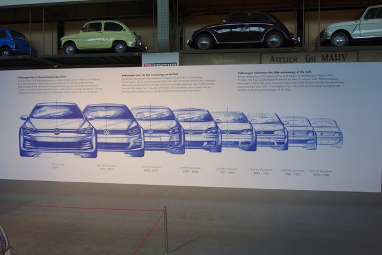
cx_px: 191
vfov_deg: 46.4
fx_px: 297
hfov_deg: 65.5
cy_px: 128
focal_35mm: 28
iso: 125
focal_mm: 10.4
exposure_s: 1/100
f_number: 2.8
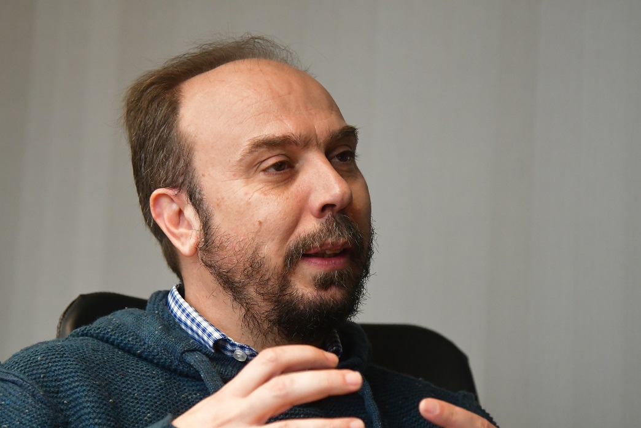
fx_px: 2190
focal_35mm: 123
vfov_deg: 11.1
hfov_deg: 16.7
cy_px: 214
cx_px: 320
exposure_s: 1/160
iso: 5000
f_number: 4
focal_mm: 82
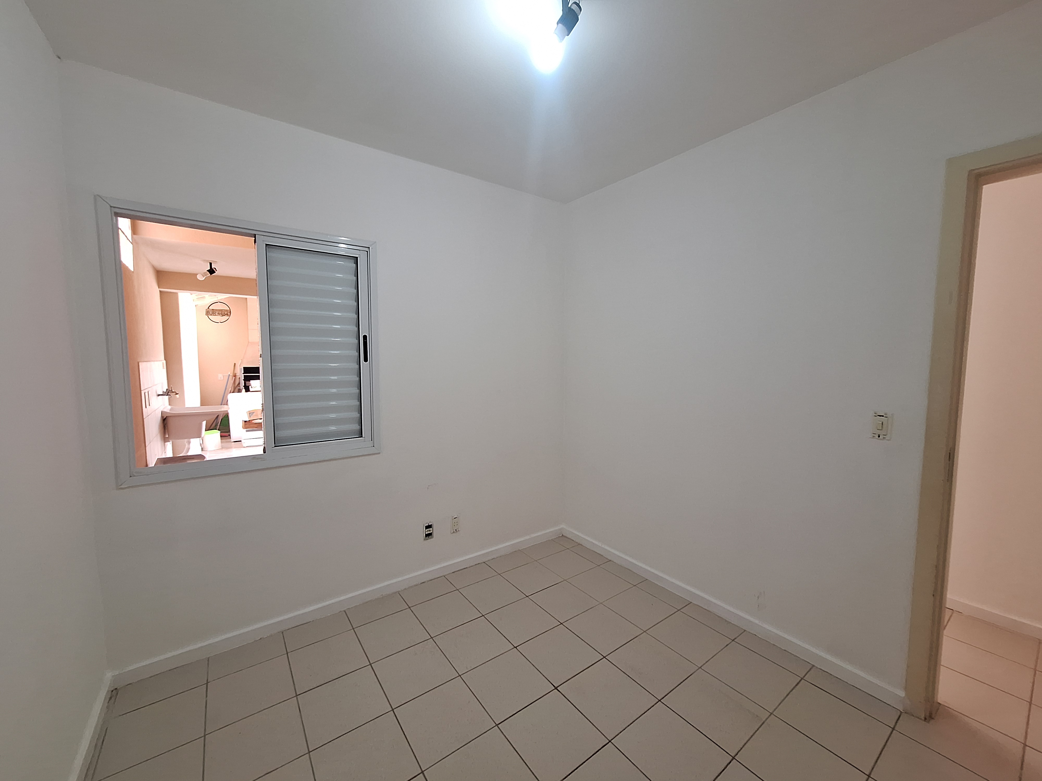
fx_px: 391
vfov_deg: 89.9
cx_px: 521
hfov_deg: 106.2
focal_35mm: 13
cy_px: 390
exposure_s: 1/40
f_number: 2.2
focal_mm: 1.74
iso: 125
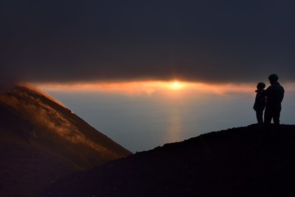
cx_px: 148
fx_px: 197
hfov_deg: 73.7
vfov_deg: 53.1
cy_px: 98
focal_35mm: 24
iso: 400
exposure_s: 1/400
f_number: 7.1
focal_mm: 24
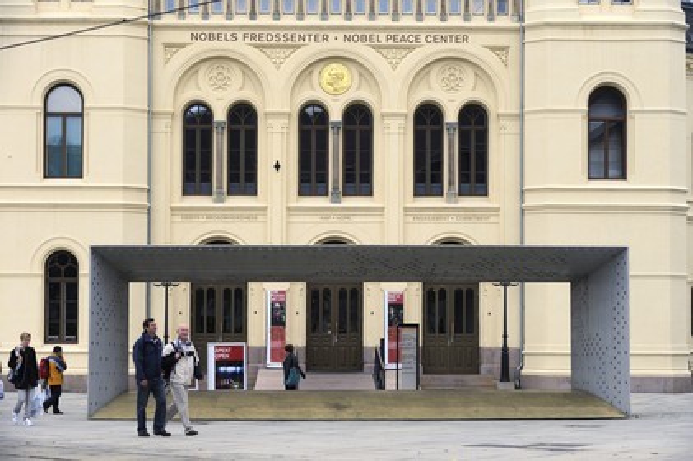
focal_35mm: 102
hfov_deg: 20.0
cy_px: 230
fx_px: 1962
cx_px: 346
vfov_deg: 13.4
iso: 400
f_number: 7.1
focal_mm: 102
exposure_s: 1/320
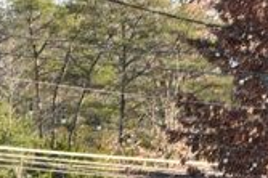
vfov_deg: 1.8
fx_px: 5622
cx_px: 607
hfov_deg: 2.7
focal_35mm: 756
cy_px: 468
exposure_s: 1/250
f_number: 5.6
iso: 200
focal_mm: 82
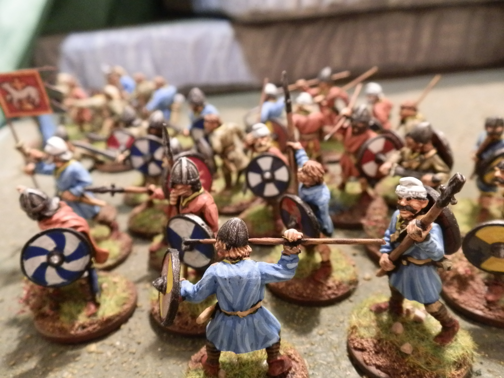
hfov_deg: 63.4
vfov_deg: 49.7
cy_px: 189
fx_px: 408
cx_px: 252
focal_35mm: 28
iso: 400
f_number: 3.1
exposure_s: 1/40
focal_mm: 5
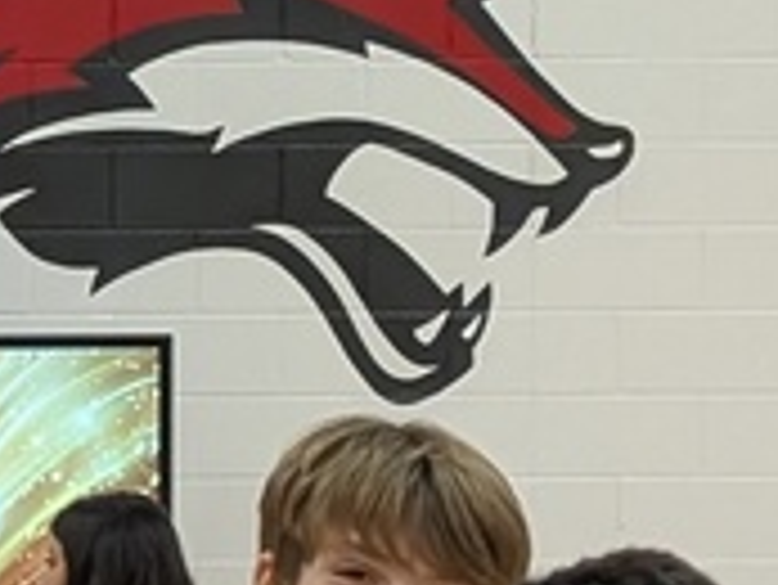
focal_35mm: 290
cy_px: 740
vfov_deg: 5.1
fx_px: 6522
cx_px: -427
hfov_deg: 6.7
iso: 190
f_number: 1.68
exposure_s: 1/120
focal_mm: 6.9
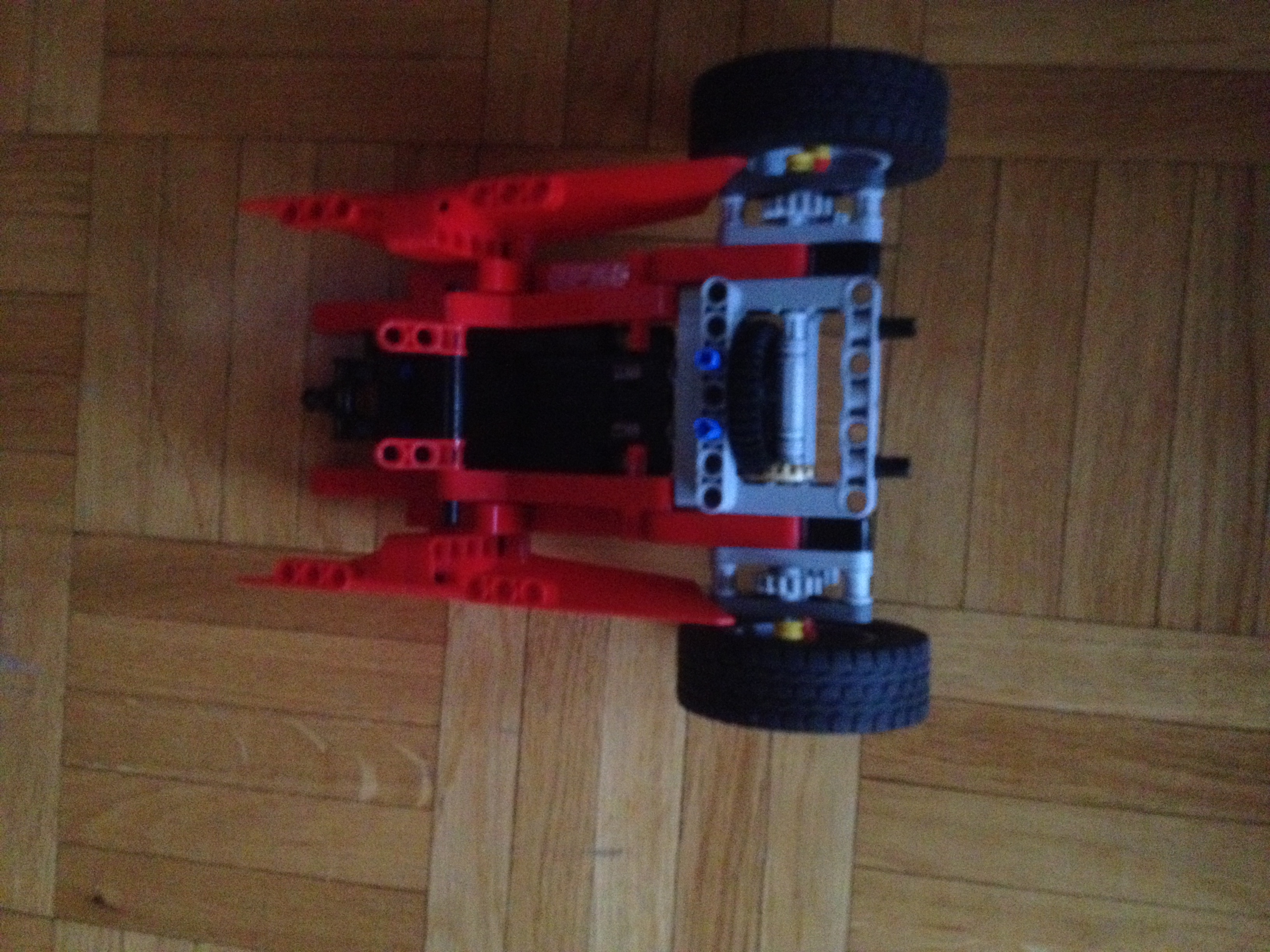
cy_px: 476
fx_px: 1284
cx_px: 635
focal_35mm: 35
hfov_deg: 52.6
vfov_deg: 40.7
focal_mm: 4.28
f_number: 2.4
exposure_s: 1/15
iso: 800
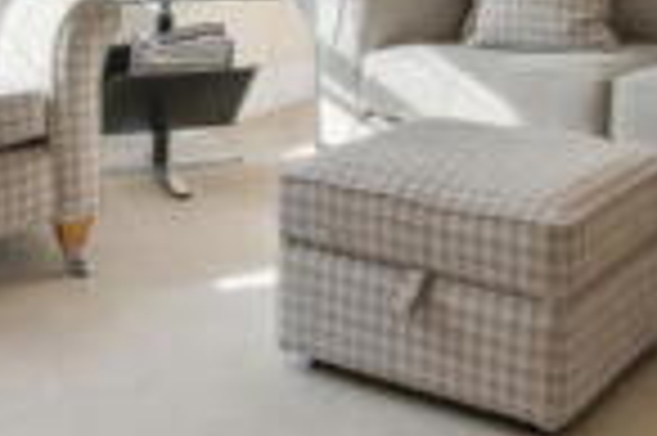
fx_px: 1313
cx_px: 421
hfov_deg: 28.0
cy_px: -231
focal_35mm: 72
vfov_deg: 17.0
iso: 640
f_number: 7.1
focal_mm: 16
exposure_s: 1/125
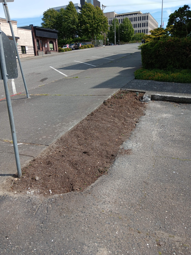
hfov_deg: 53.1
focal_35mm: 26
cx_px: 96
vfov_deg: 67.3
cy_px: 128
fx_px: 191
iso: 20
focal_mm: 3.98
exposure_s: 1/1000
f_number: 1.8
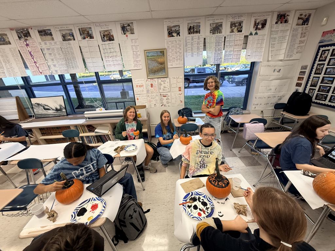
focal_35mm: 14
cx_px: 168
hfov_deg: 102.1
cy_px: 126
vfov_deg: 85.7
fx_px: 135
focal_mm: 2.22
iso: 200
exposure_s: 1/120
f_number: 2.2
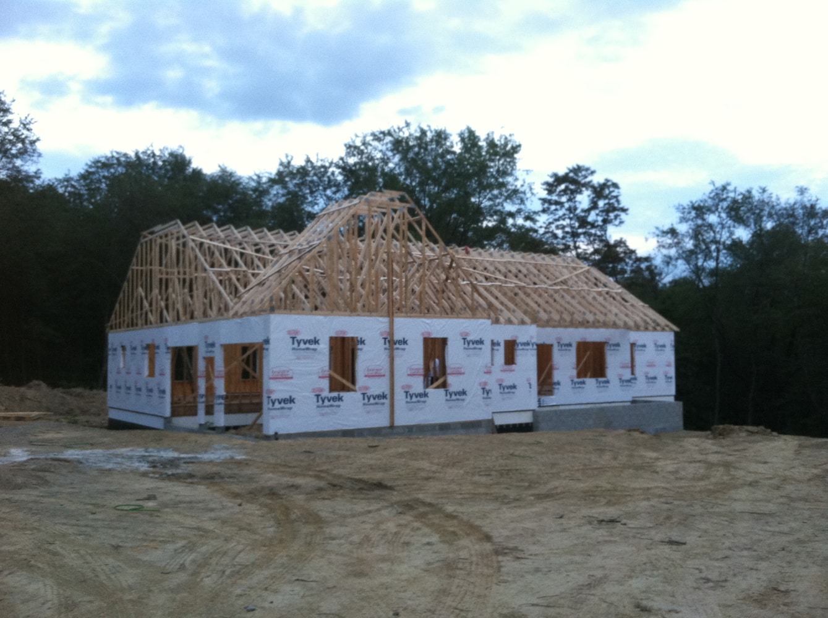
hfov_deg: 52.7
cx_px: 414
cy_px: 309
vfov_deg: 40.6
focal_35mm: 35
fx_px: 836
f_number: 2.8
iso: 125
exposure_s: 1/15
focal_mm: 3.85
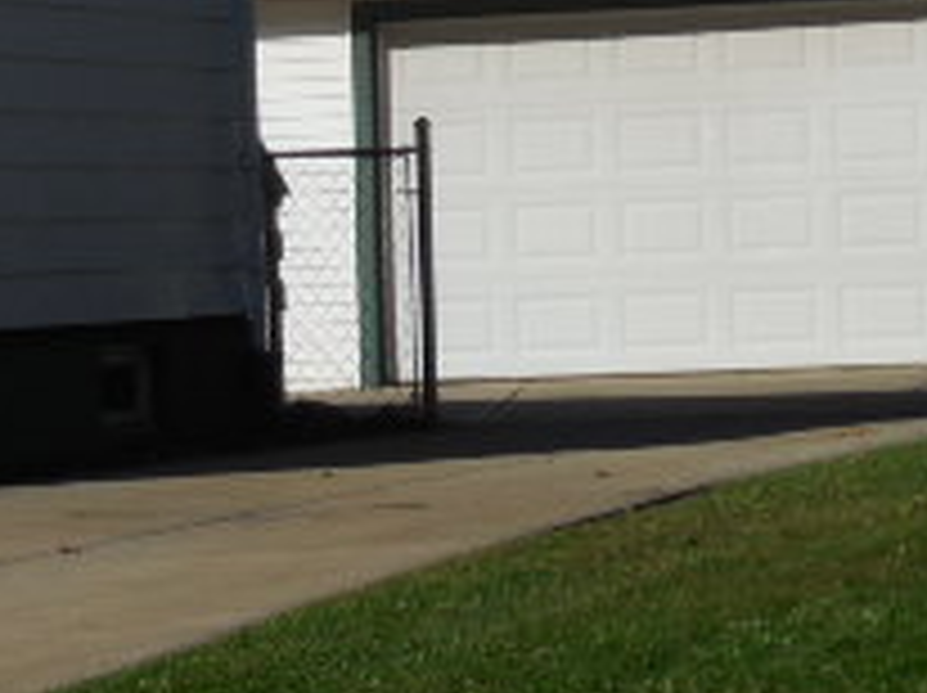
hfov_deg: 6.8
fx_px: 7730
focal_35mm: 289
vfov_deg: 5.1
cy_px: -40
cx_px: 122
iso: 125
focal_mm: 16.5
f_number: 4.6
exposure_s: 1/2000
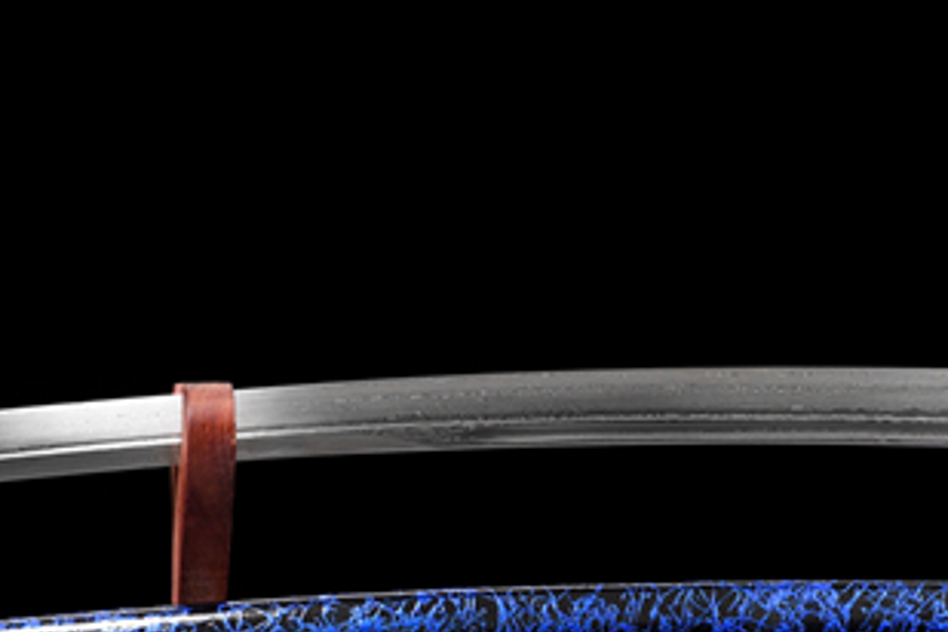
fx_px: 4503
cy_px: 597
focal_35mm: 171
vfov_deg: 8.0
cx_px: 466
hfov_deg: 12.0
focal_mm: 60
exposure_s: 1/125
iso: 100
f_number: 6.3
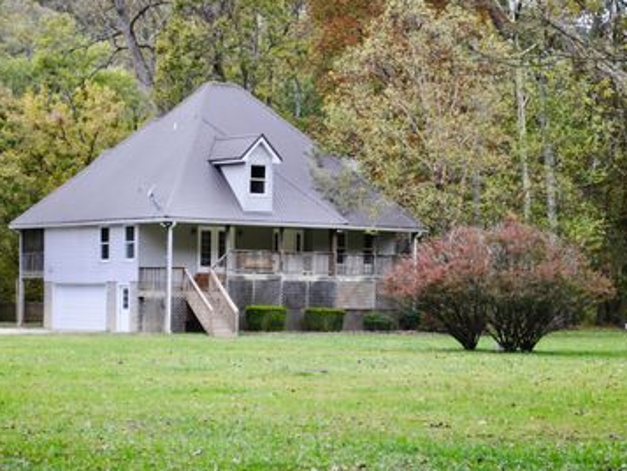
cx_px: 290
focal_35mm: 97
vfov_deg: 15.3
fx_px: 1758
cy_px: 231
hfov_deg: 20.2
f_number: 5.6
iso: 320
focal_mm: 48
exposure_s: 1/30
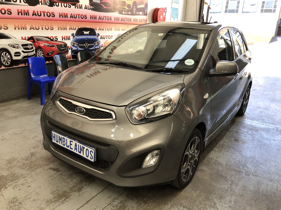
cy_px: 105
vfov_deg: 49.7
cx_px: 140
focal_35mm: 28
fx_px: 227
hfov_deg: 63.4
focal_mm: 3.99
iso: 25
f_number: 1.8
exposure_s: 1/30
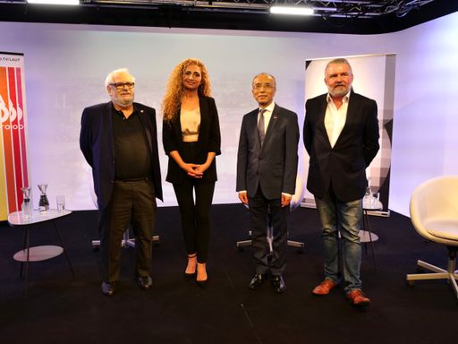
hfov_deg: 60.0
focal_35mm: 30
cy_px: 172
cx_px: 229
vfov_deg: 46.8
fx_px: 397
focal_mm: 15
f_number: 2.8
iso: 400
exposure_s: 1/160
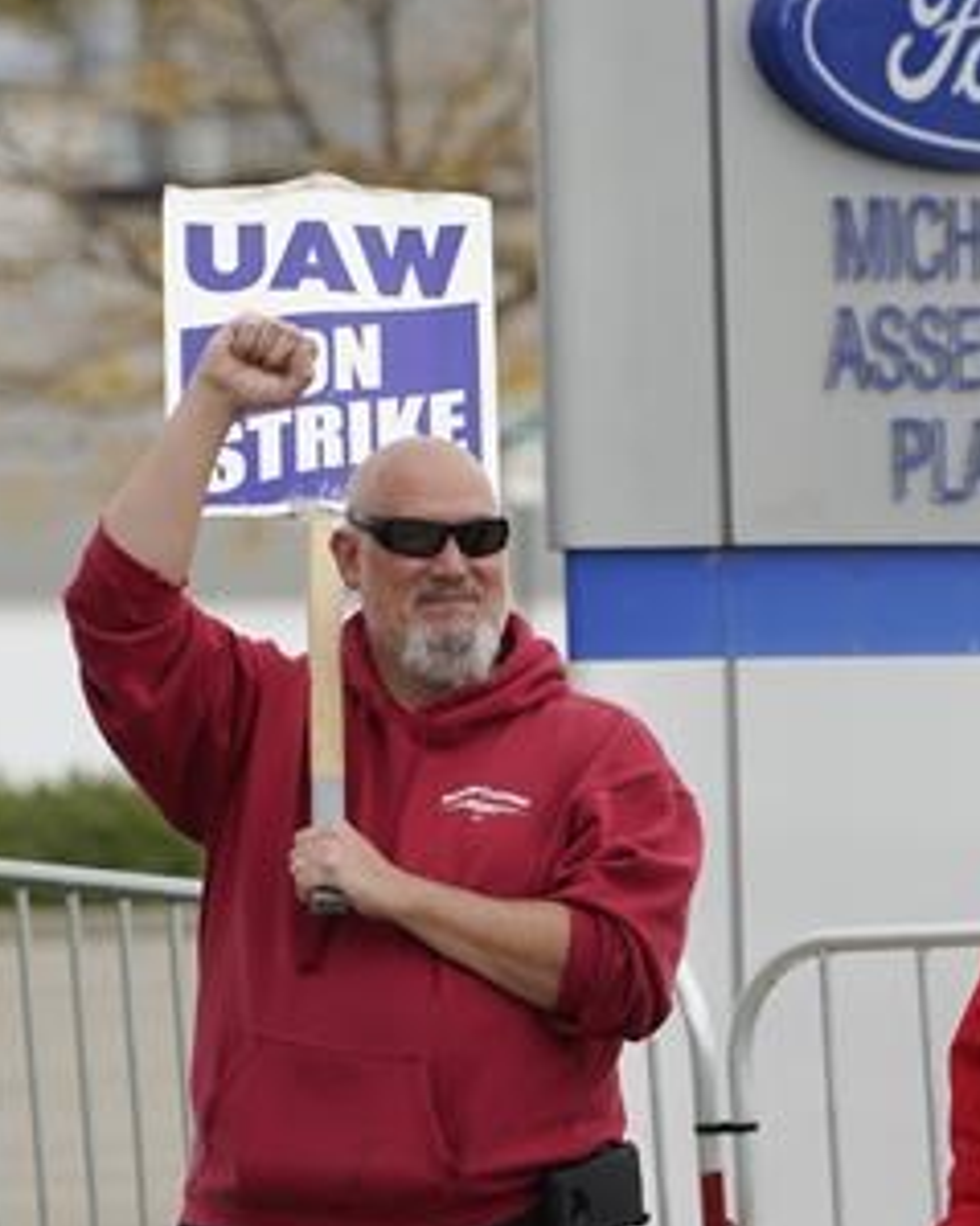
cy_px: 556
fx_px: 29599
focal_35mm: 816
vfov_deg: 2.4
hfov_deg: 1.9
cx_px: 972
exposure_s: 1/250
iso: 800
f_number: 11
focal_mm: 400
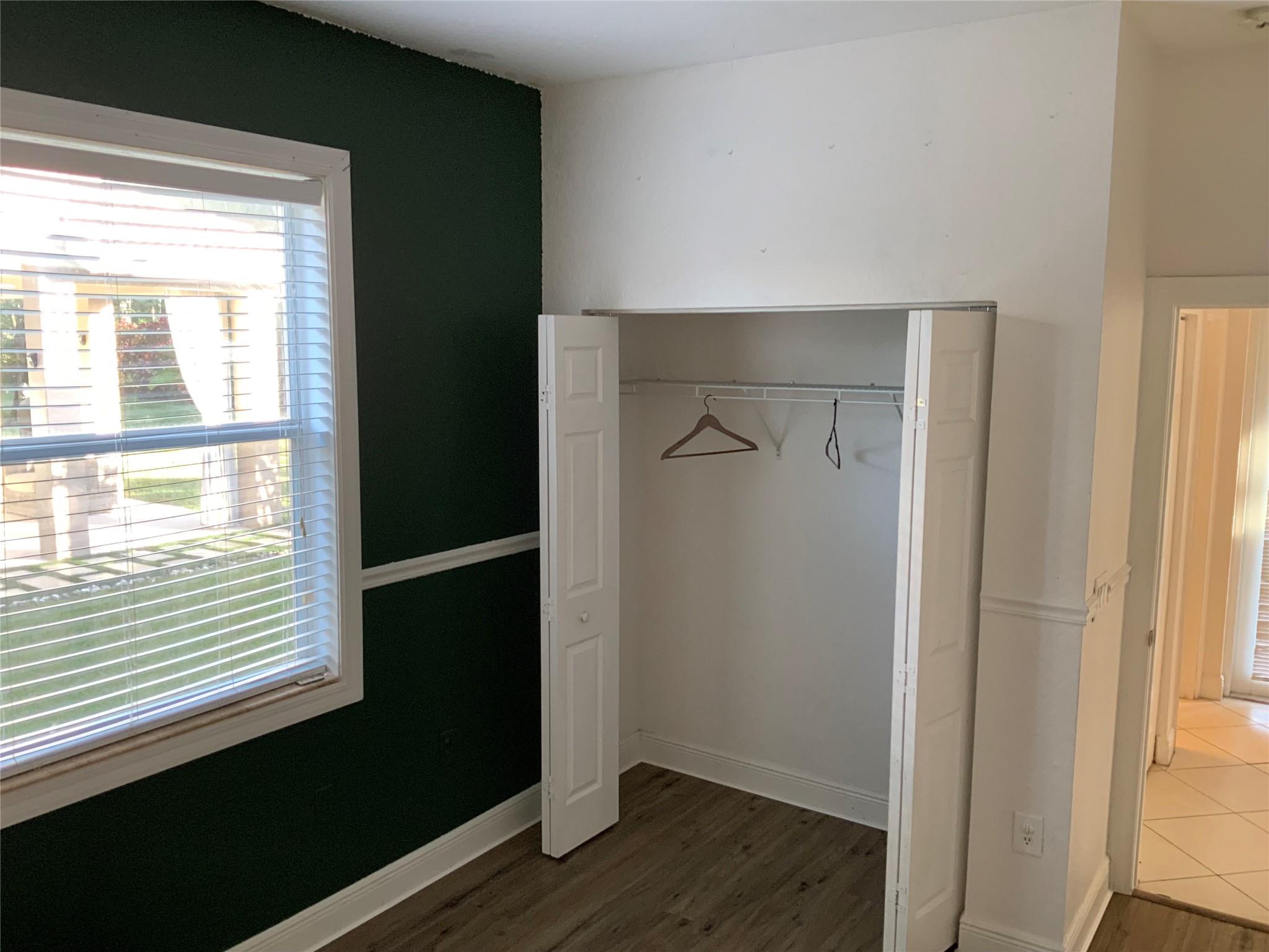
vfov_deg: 48.2
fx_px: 1063
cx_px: 634
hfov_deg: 61.7
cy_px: 476
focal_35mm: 29
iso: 100
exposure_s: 1/60
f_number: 1.8
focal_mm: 3
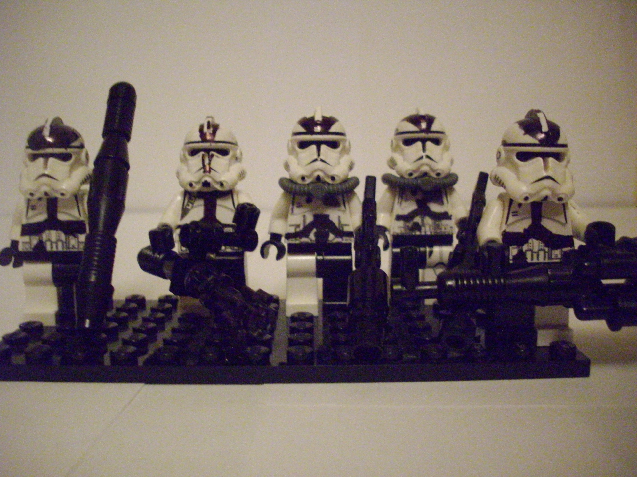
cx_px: 318
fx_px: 681
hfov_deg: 50.1
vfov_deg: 38.7
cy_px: 238
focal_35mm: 37
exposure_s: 1/30
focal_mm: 6.2
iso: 1000
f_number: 2.8
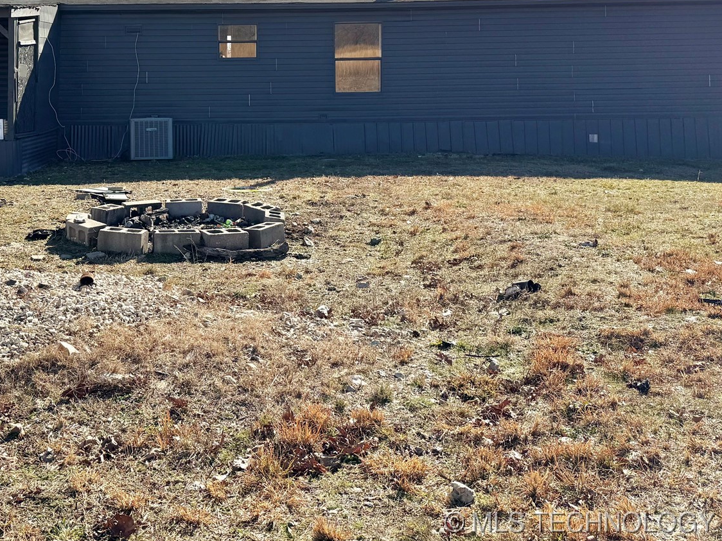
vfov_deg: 33.8
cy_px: 87
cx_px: 222
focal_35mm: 41
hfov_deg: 44.9
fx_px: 855
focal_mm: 6.76
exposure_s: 1/6410
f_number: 1.78
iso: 80
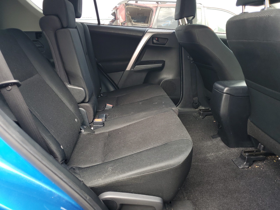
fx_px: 210
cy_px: 105
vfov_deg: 53.1
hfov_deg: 67.3
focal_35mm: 26
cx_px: 140
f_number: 1.5
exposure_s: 1/120
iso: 51
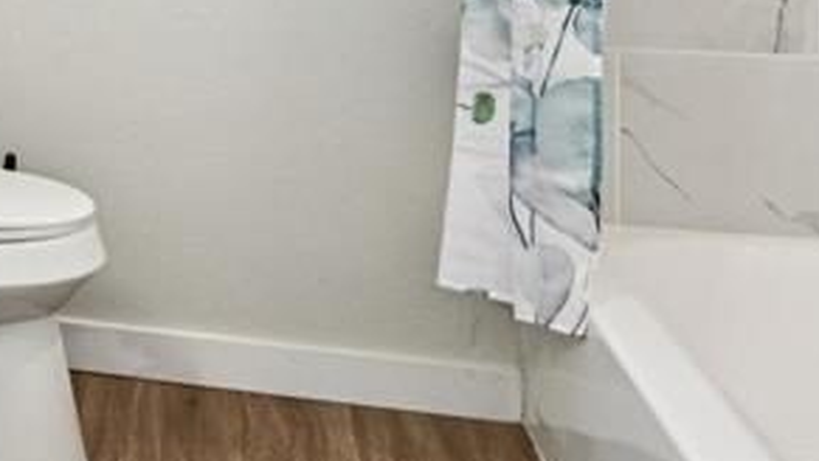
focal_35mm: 70
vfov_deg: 15.9
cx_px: -312
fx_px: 1521
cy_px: -225
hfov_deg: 25.0
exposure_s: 1/100
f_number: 8
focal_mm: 19
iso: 400
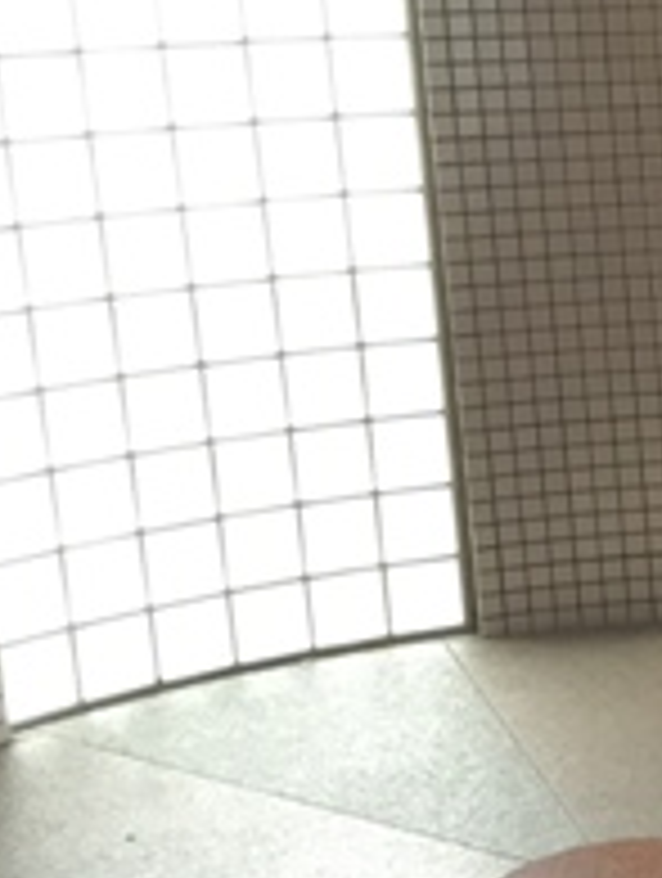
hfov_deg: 13.7
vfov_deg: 20.6
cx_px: 1256
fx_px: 2414
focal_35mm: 95
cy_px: 491
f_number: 2.2
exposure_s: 1/30
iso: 40
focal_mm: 4.15
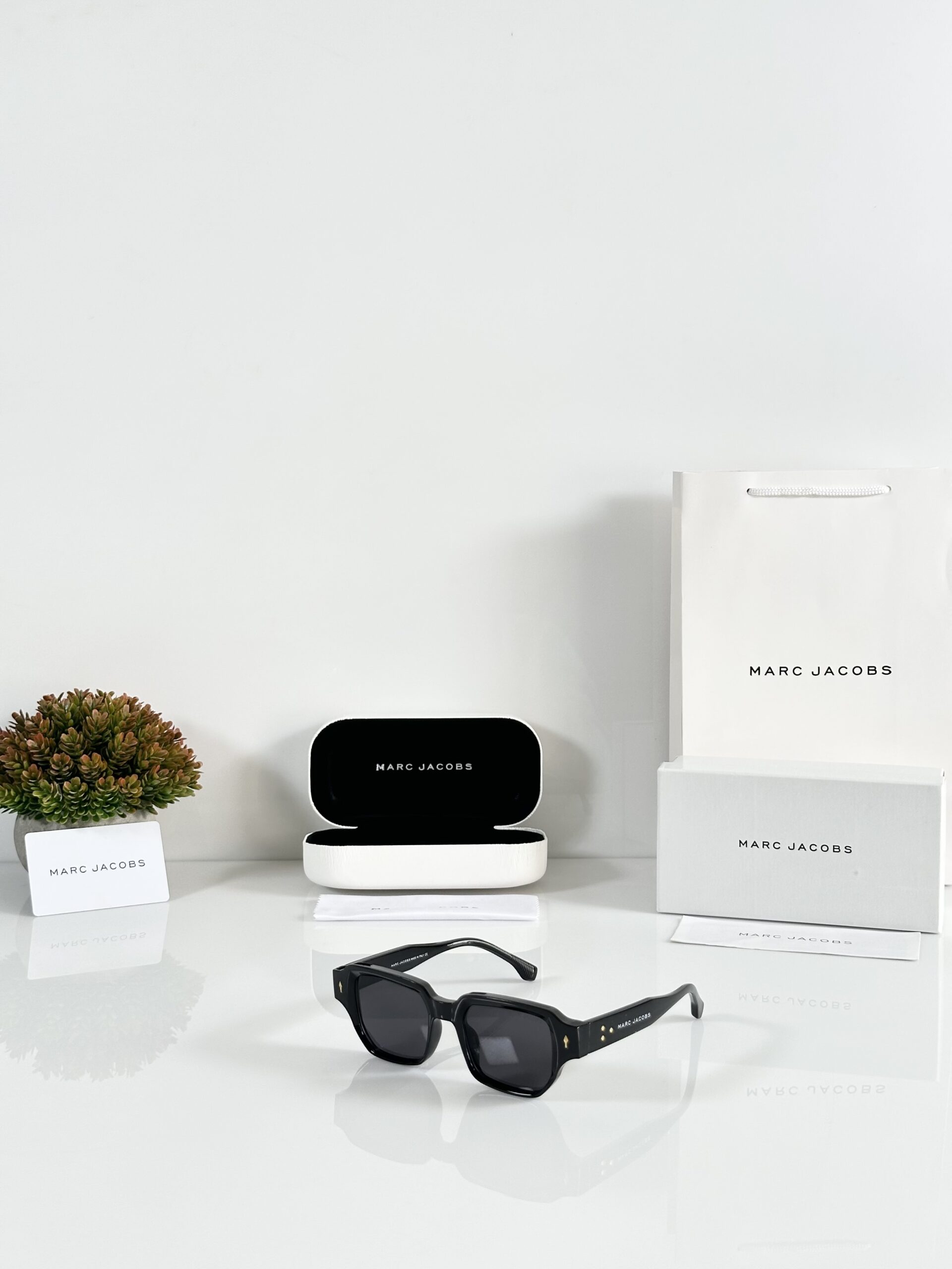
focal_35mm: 48
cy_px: 634
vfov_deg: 39.7
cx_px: 476
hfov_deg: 30.3
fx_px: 1760
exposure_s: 1/121
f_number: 1.78
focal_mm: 6.86
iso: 64
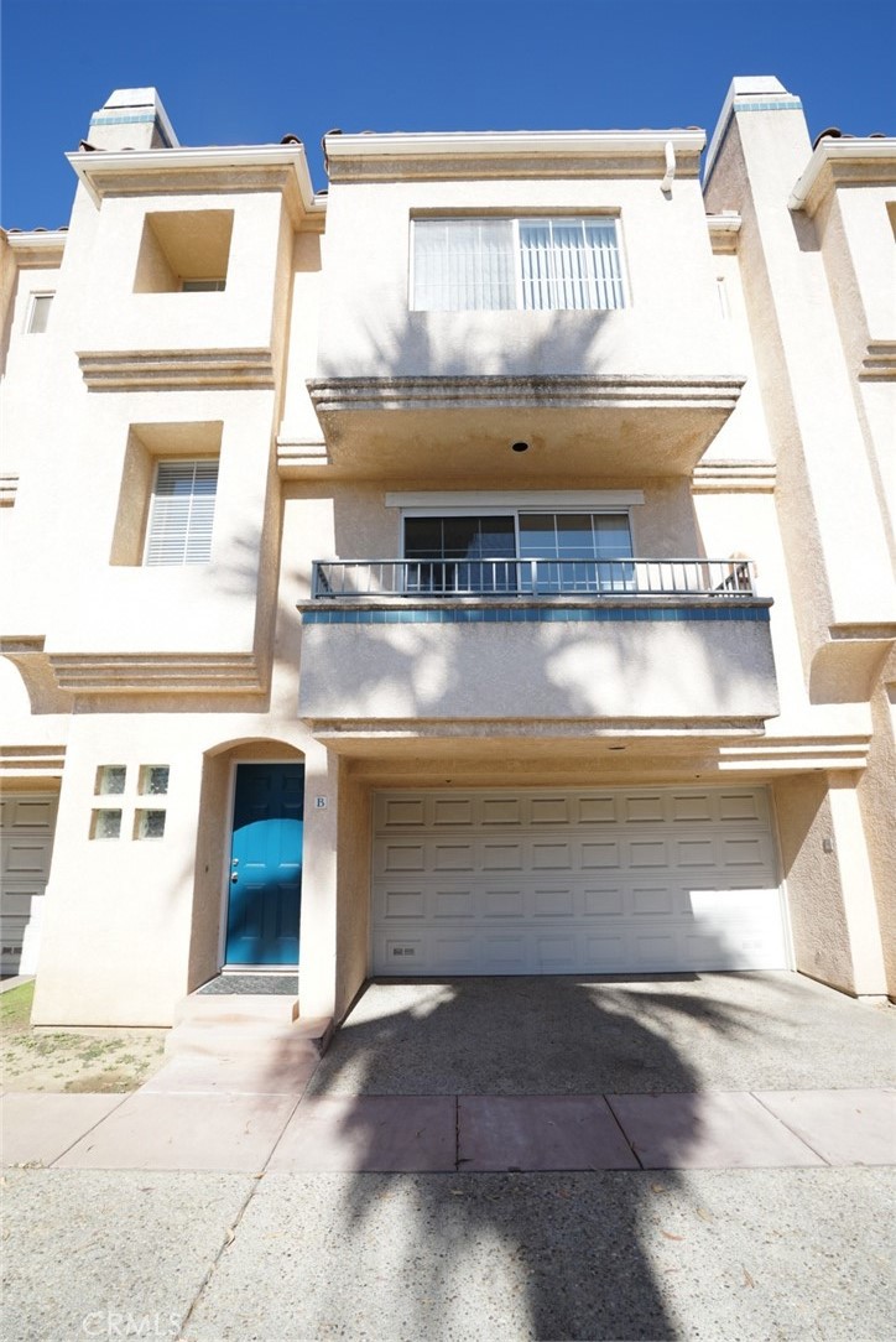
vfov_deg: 96.7
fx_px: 597
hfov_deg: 73.8
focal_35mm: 16
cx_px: 448
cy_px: 671
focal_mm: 16
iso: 100
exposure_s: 1/125
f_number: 8
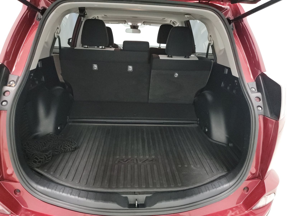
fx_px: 199
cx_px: 144
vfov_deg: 56.8
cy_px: 108
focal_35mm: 24
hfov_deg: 71.6
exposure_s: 1/59
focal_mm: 6.7
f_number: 1.8
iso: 2184
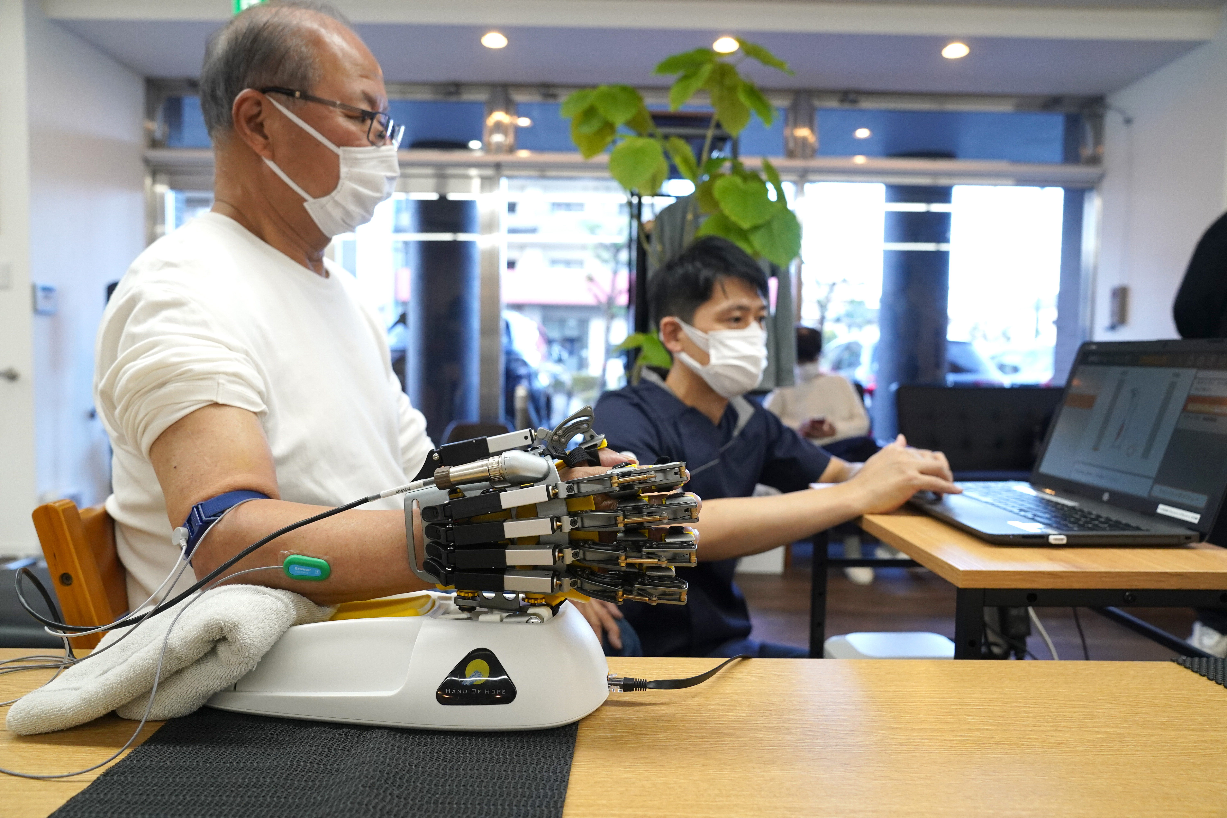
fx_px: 818
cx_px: 614
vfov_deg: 53.1
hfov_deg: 73.7
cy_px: 409
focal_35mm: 24
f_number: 4.5
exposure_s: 1/500
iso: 2500
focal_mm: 24
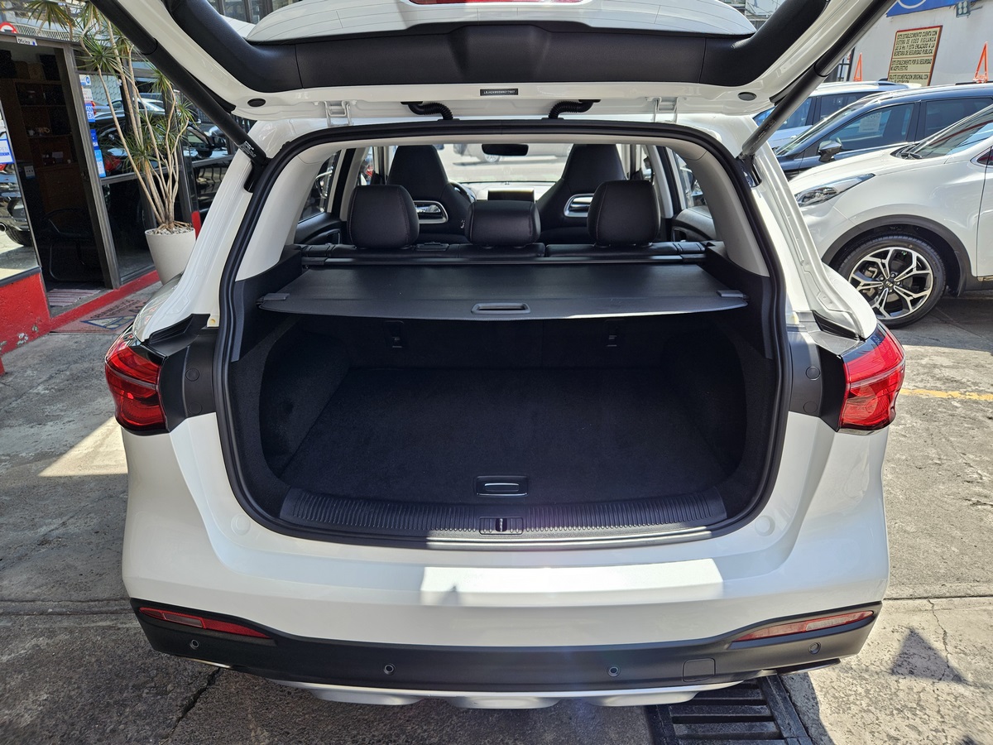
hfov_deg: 73.9
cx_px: 496
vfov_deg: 58.9
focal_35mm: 23
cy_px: 372
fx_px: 660
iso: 25
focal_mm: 5.4
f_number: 1.8
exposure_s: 1/382
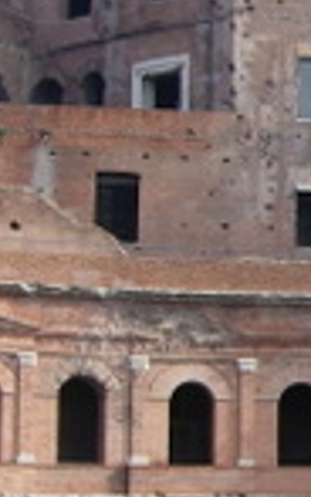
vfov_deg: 15.2
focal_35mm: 137
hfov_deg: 8.8
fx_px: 1856
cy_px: 343
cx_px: 717
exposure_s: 1/558
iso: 64
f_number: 2.8
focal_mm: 7.8
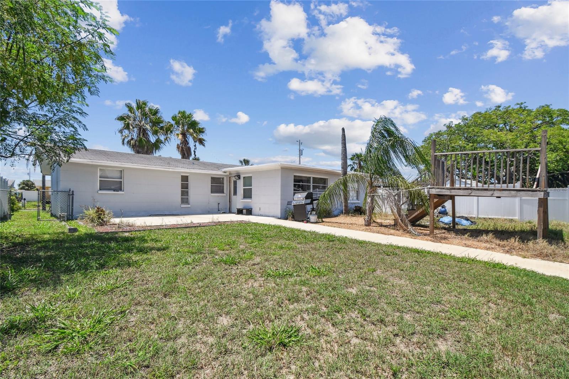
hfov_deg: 100.4
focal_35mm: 15
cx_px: 284
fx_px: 237
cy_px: 190
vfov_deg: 77.3
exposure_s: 1/250
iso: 100
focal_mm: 10
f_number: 7.1
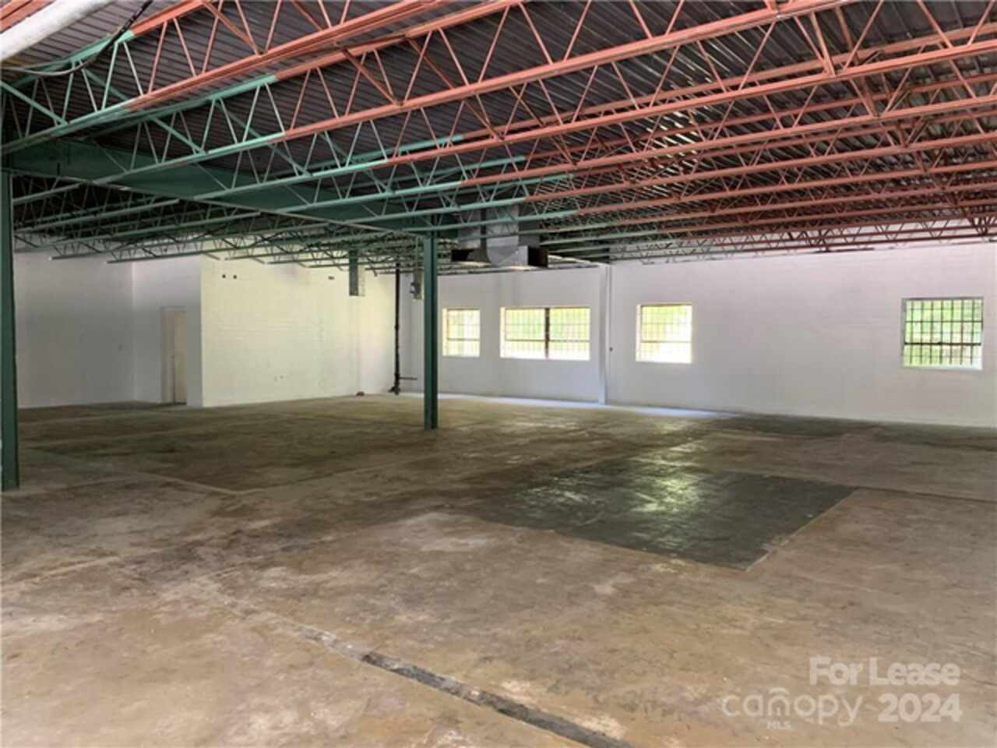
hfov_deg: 67.3
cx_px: 498
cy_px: 374
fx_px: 749
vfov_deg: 53.1
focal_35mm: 26
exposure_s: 1/53
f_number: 1.8
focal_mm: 4.25
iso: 400
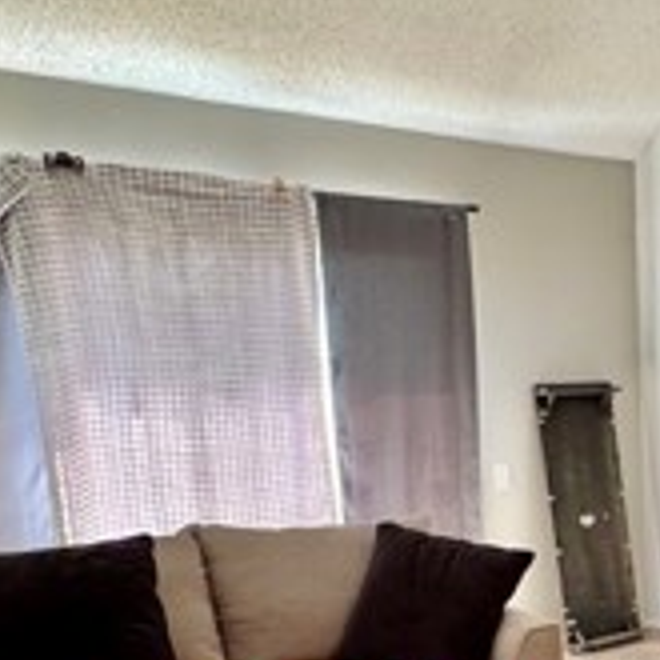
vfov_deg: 33.5
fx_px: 1035
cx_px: 728
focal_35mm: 48
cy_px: 592
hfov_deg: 31.4
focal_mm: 2.22
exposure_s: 1/60
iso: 400
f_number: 2.2
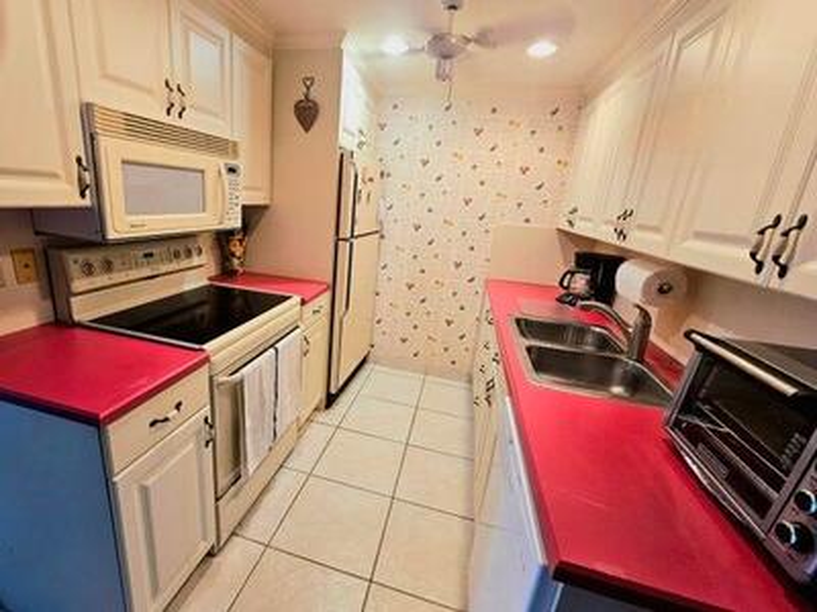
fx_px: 307
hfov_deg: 106.2
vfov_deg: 89.9
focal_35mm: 13
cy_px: 306
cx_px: 408
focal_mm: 2.2
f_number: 2.2
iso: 160
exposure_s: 1/60.2
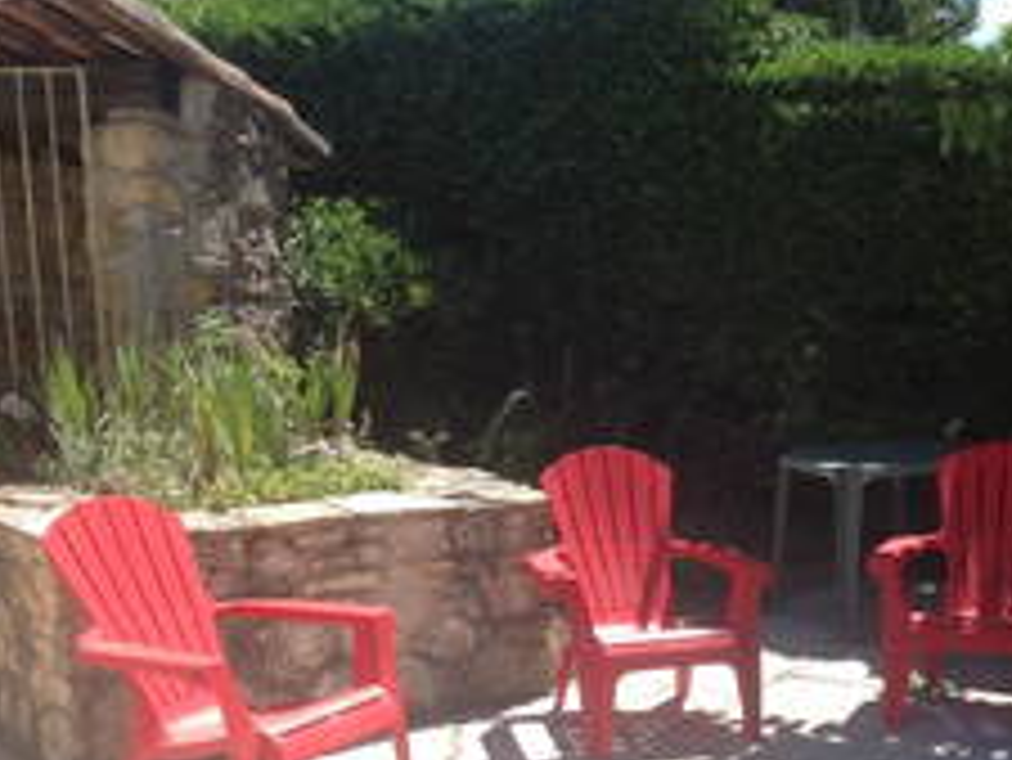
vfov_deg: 25.9
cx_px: 702
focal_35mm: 56
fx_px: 1638
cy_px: 522
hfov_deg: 33.9
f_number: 2.4
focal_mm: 4.28
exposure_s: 1/1008
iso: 50
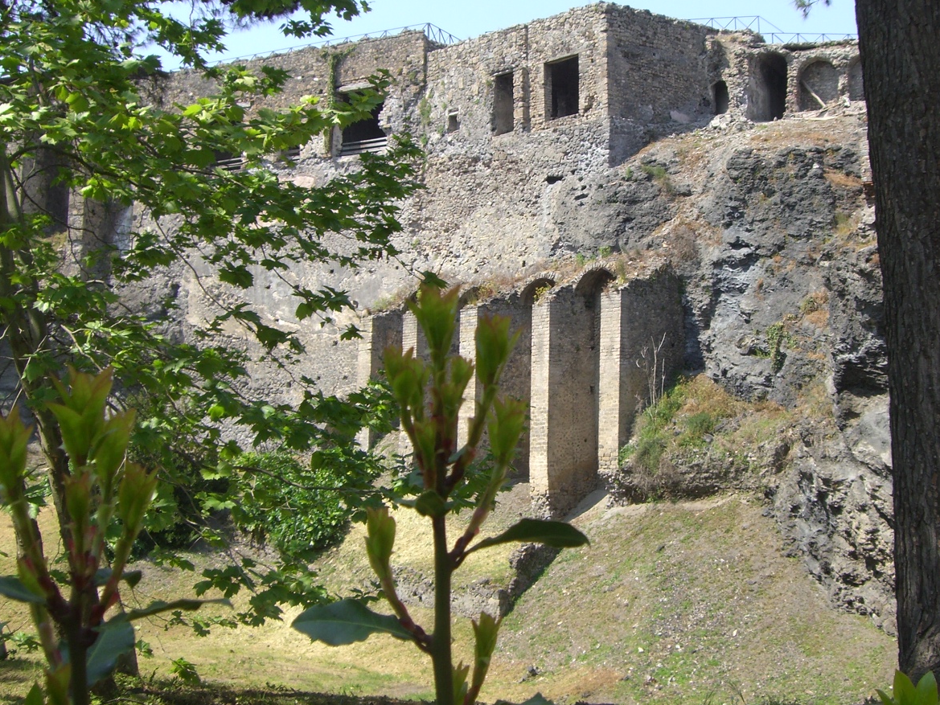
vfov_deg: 27.9
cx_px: 603
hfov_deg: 36.5
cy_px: 258
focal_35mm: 52
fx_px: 1412
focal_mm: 6.2
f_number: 4.3
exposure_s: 1/320
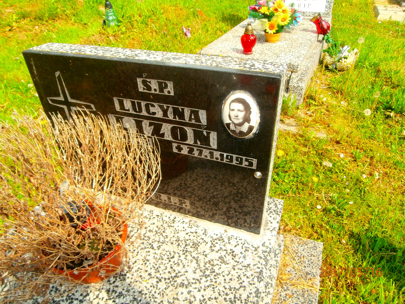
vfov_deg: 54.9
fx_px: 292
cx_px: 202
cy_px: 152
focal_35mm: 25
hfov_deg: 69.4
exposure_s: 1/500
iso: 100
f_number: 3.2
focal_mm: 4.43
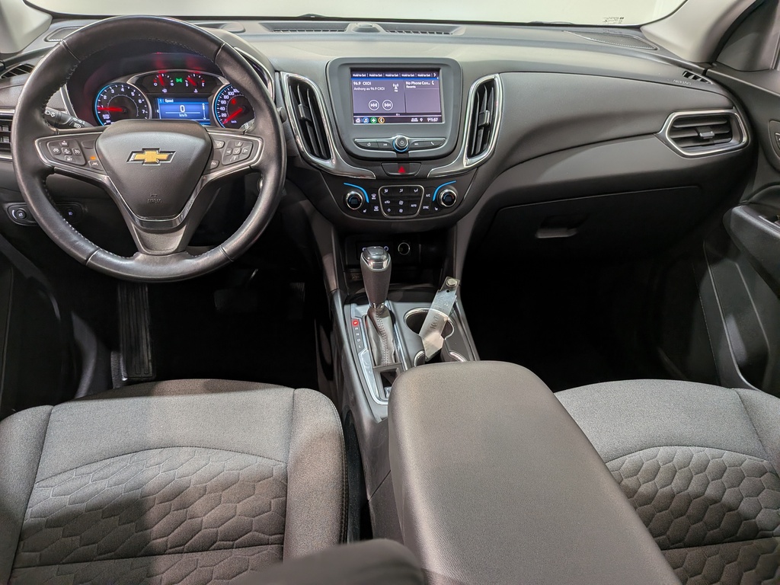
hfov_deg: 71.6
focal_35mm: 24
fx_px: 541
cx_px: 390
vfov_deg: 56.8
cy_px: 292
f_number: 1.7
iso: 26
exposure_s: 1/100
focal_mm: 4.53
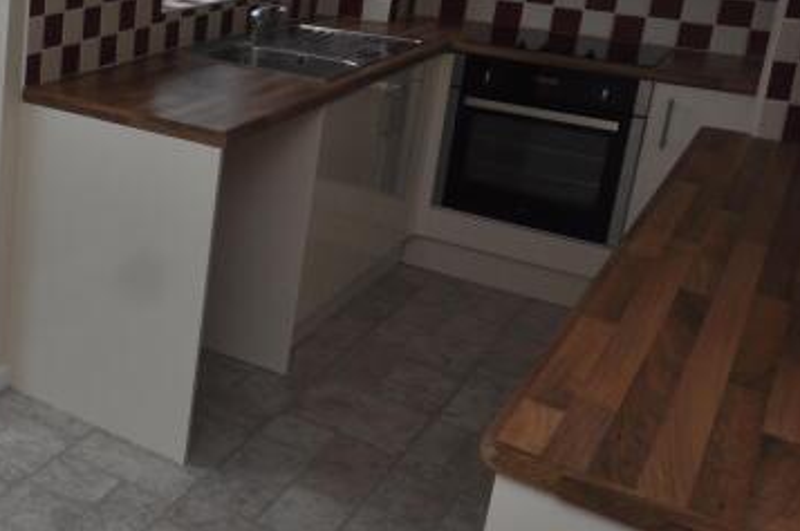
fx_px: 954
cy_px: 76
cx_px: -168
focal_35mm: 43
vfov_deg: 30.1
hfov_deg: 35.4
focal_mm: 10
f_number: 10
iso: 200
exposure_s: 1/200
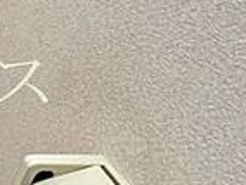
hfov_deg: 20.3
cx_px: -220
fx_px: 420
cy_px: 86
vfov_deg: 24.9
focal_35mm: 59
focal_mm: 2.22
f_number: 2.2
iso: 320
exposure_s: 1/60
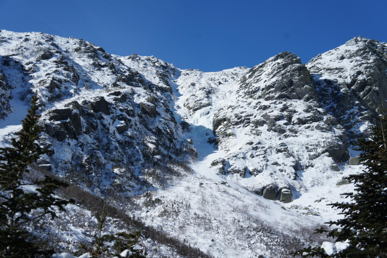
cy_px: 129
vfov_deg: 23.1
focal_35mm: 58
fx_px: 628
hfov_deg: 34.2
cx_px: 194
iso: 200
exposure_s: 1/250
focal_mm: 39
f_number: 8
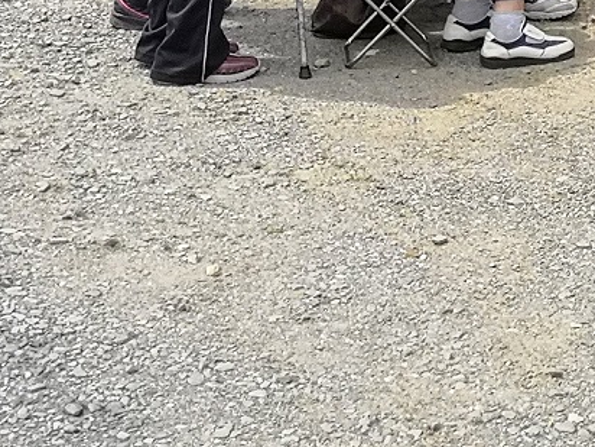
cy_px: -287
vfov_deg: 11.3
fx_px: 2131
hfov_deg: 15.2
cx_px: 748
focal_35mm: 124
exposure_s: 1/1259
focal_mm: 3.95
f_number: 1.8
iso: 50
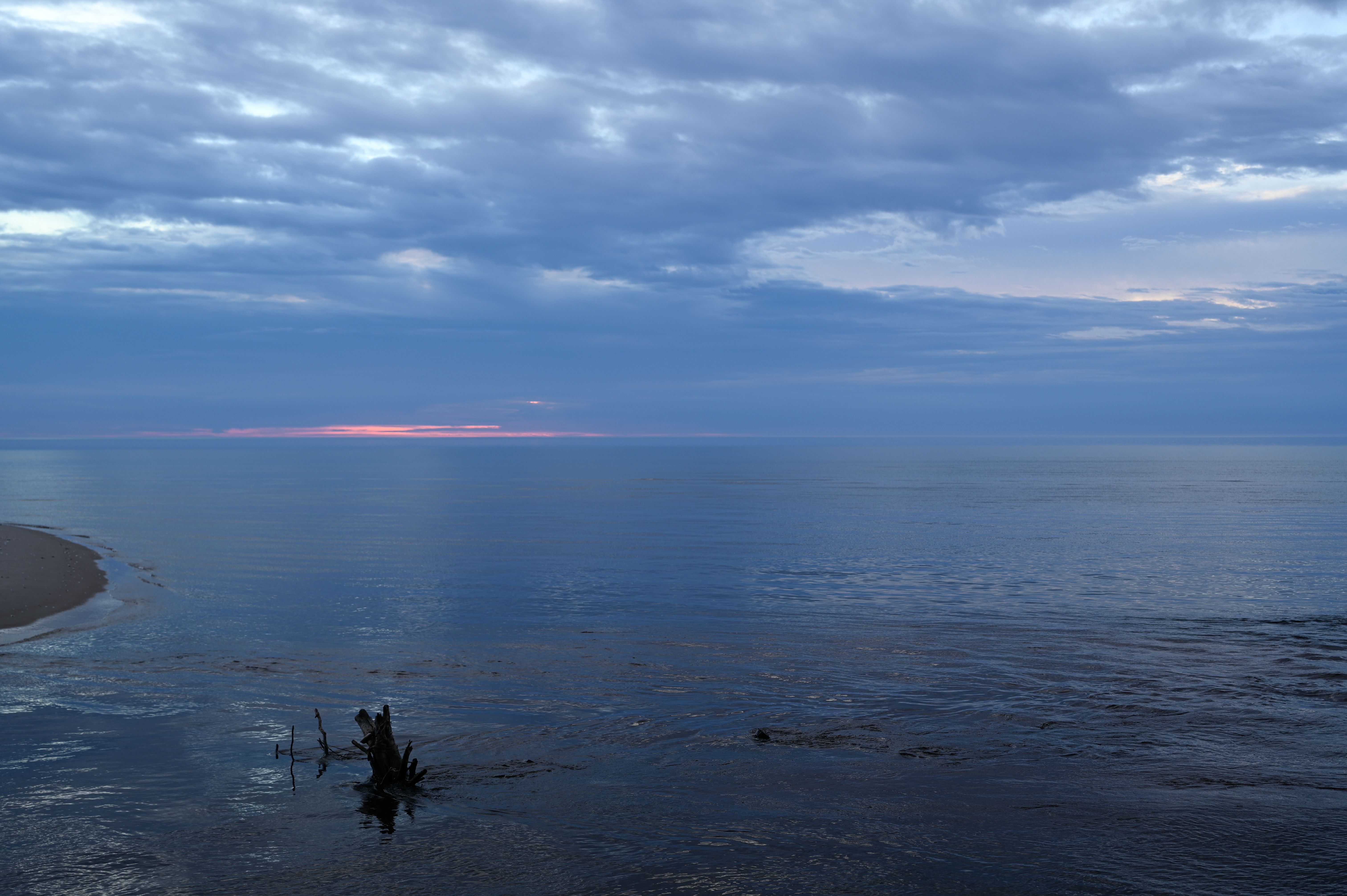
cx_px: 674
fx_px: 1683
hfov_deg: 43.6
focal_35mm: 45
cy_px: 448
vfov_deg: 29.8
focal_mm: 45
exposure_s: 1/100
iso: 140
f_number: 4
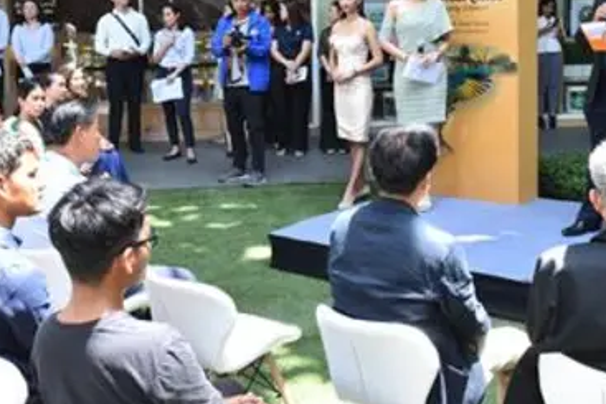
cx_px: 347
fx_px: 859
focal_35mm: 51
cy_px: 63
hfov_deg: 38.8
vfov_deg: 25.9
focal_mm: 24
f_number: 6.3
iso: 800
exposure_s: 1/160
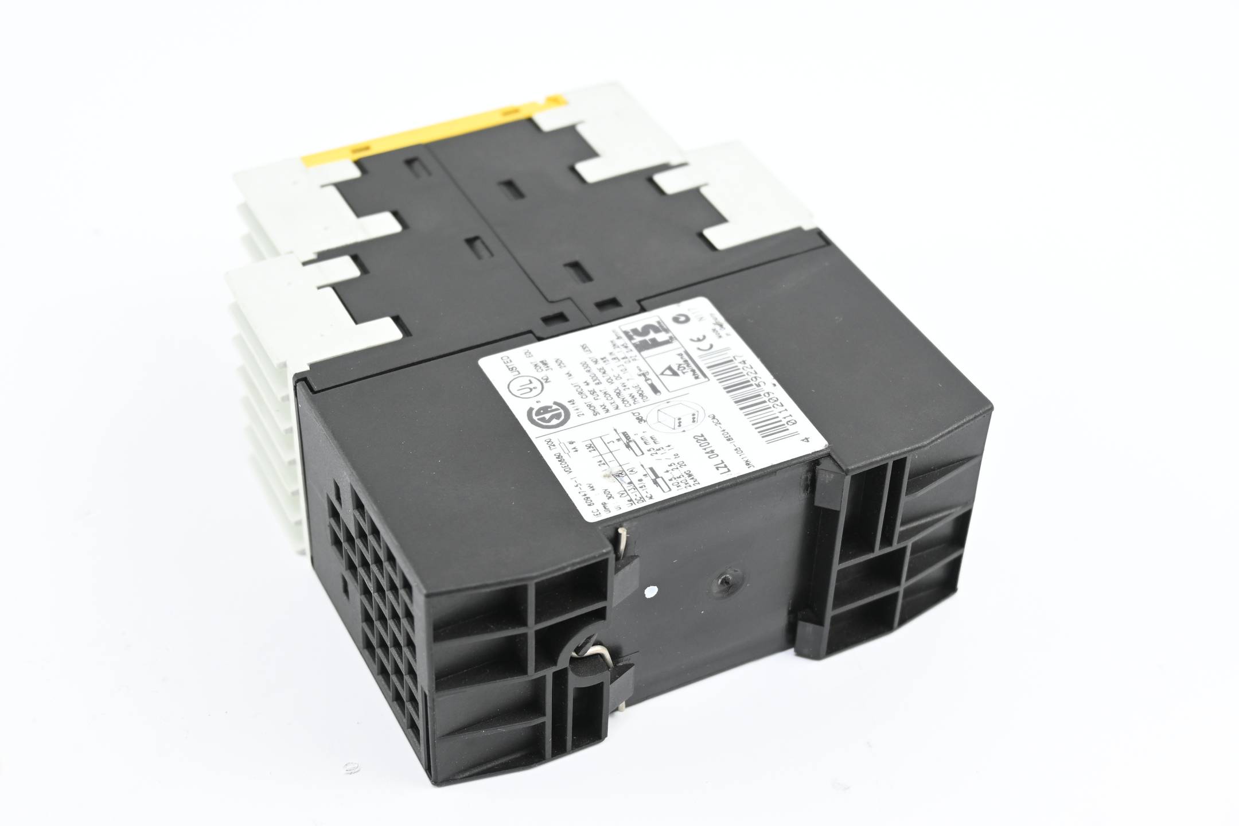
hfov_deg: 35.9
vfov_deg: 24.4
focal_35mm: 56
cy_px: 413
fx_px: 1910
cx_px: 620
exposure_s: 1/60
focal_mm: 37
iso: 360
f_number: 6.3
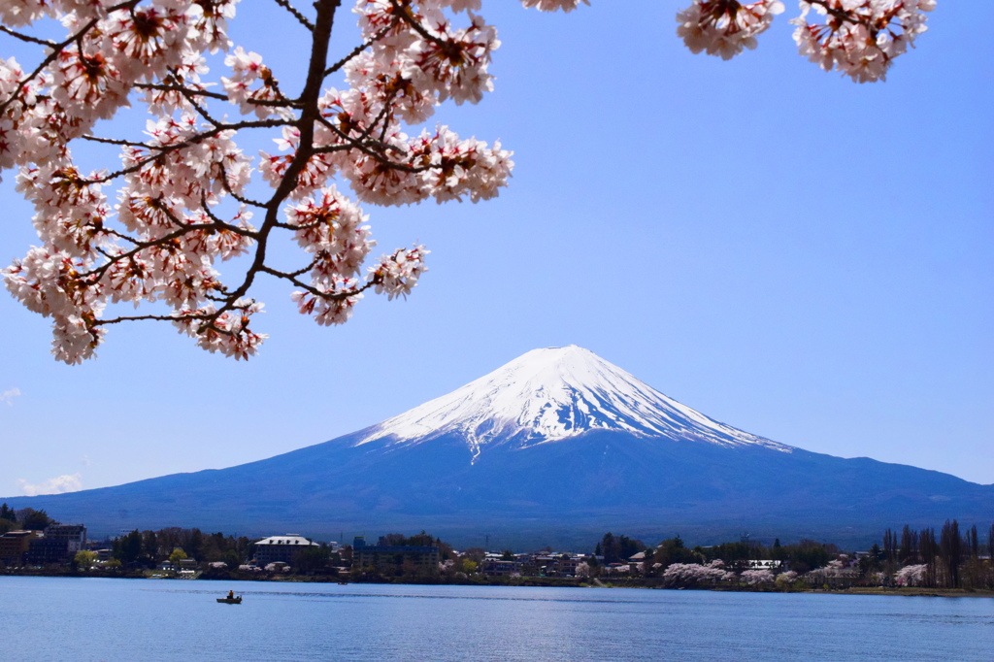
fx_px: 1325
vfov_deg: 28.1
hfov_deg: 41.1
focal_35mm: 48
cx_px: 497
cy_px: 331
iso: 2000
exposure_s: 1/3200
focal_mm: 32
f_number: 16
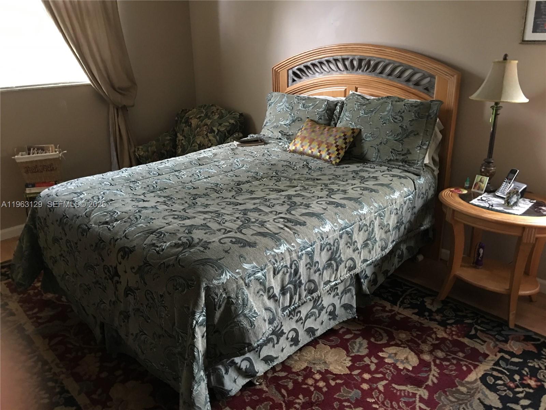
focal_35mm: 29
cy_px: 205
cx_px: 273
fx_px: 457
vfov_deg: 48.2
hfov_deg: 61.7
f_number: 2.2
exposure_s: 1/4
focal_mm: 4.15
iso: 64
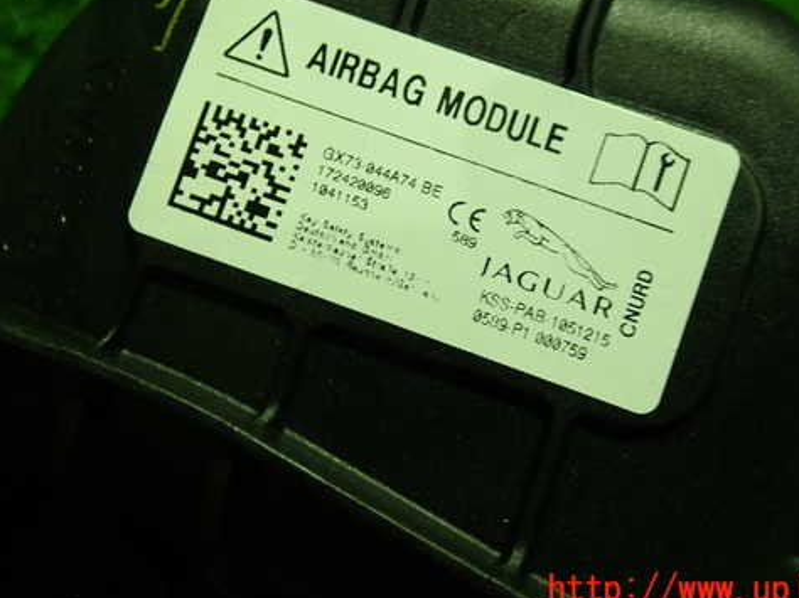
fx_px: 877
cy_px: 232
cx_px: 423
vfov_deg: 37.5
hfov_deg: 49.0
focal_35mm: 38
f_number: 2.3
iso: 200
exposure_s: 1/50
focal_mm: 5.4
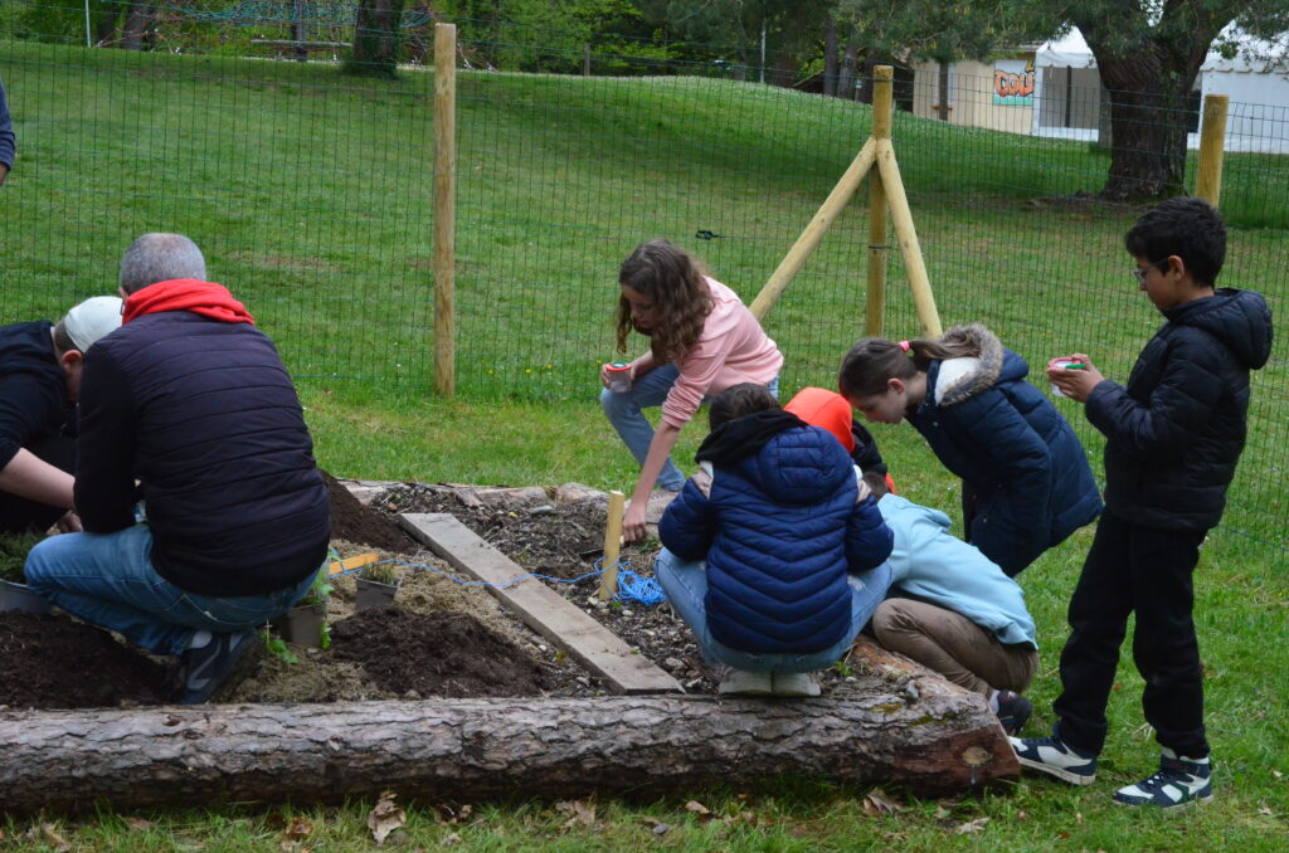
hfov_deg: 29.3
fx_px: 2465
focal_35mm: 69
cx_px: 644
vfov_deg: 19.6
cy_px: 426
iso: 3200
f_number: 13
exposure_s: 1/640
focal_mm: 46
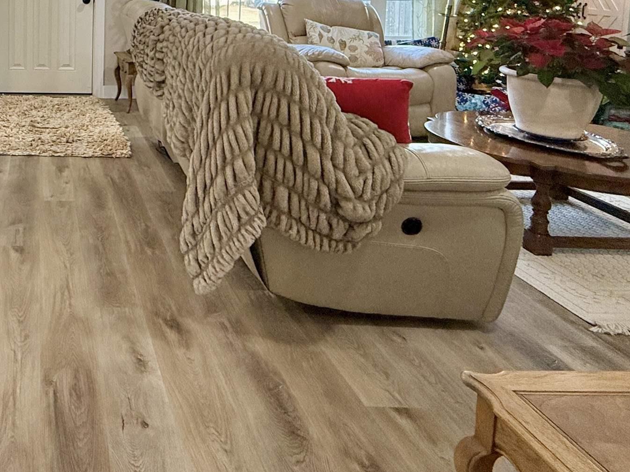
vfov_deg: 39.3
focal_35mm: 32
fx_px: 582
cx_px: 30
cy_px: 7
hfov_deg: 48.8
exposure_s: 1/120
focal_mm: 2.22
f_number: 2.2
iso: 200
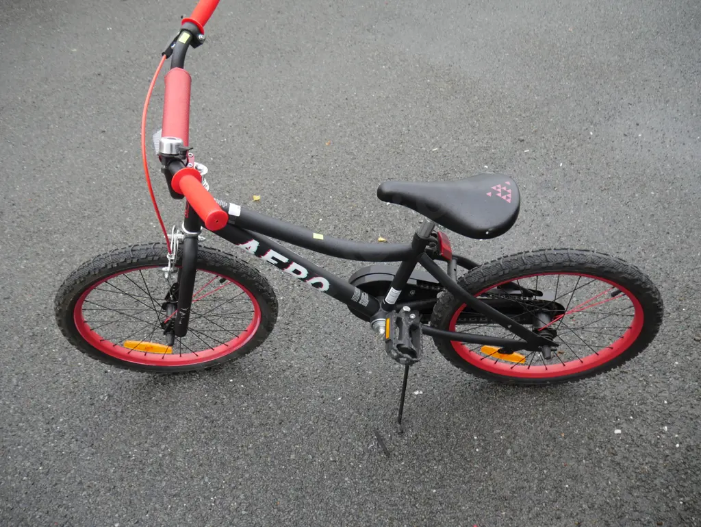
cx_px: 350
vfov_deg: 46.8
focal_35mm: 30
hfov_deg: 59.9
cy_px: 264
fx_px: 608
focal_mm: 15
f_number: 3.6
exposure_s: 1/80
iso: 200
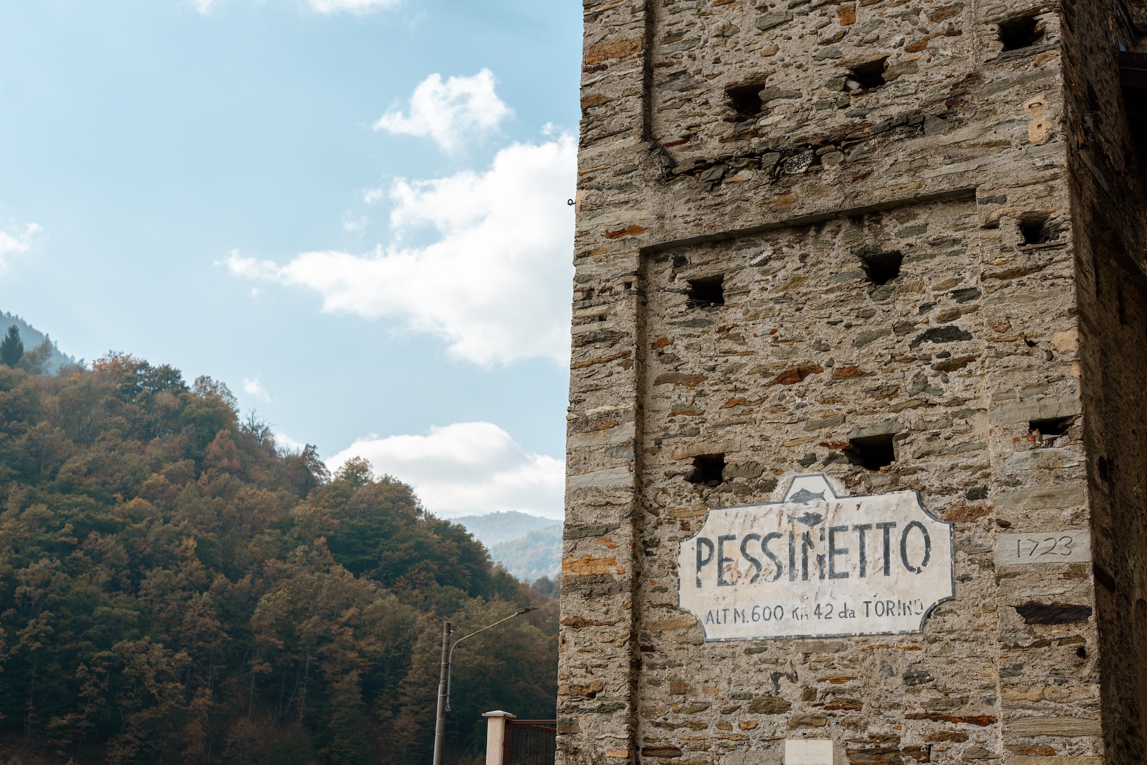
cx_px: 574
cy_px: 382
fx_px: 1593
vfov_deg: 27.0
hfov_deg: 39.6
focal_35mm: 50
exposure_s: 1/800
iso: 80
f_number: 4
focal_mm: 50
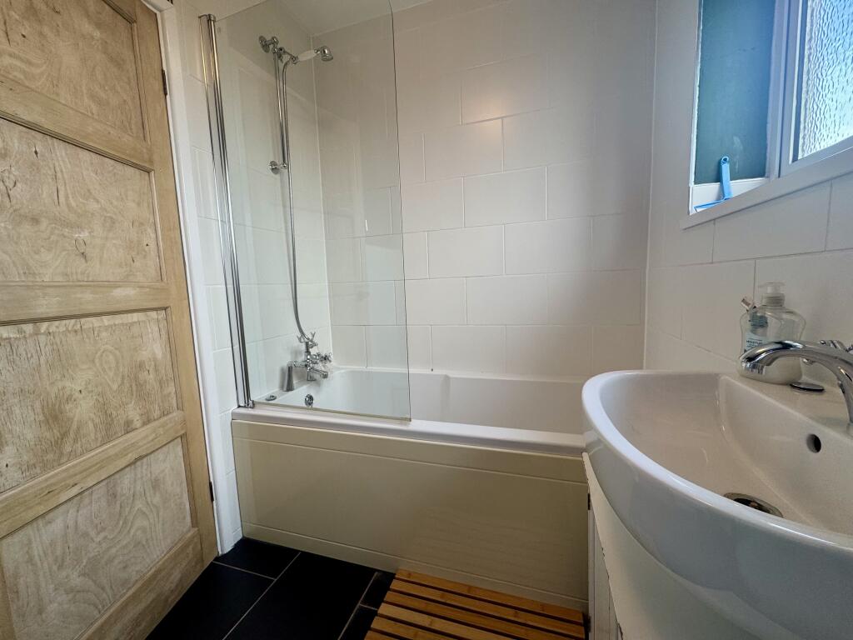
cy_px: 320
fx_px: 345
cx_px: 426
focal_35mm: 14
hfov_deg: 102.1
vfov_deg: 85.7
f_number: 2.2
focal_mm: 2.22
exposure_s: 1/100
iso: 125
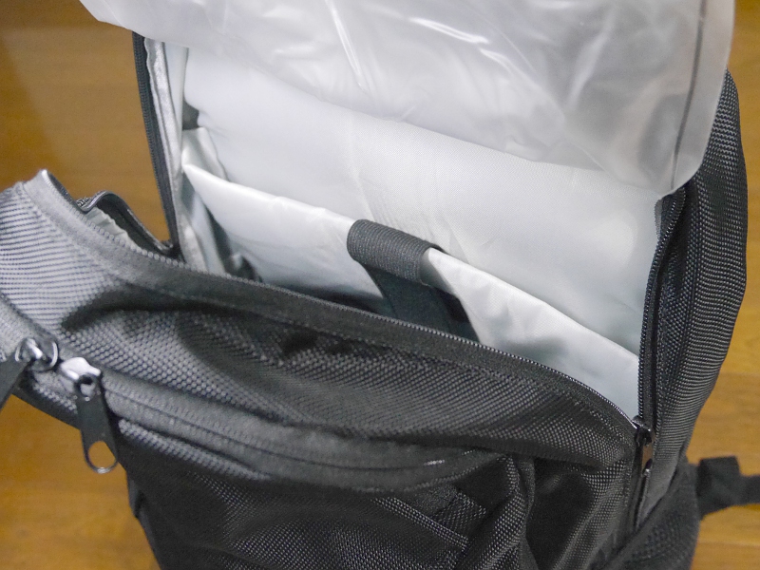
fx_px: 834
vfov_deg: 37.7
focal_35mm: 38
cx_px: 380
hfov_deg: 49.0
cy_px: 285
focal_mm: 19
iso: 3200
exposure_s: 1/40
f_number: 4.4
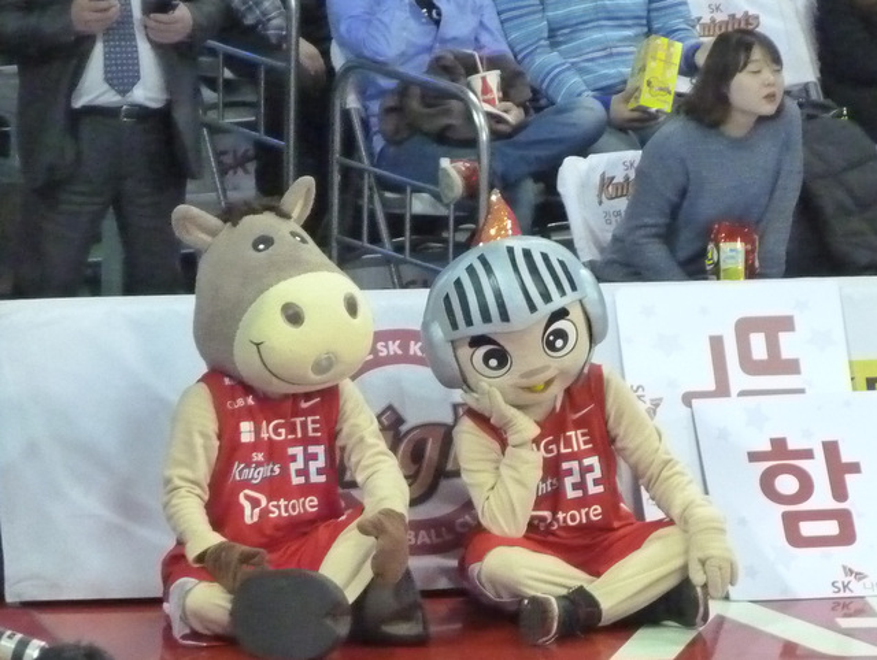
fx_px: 12052
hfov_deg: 4.2
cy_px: 330
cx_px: 438
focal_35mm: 475
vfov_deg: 3.1
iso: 1250
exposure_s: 1/80
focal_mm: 85.4
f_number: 4.5
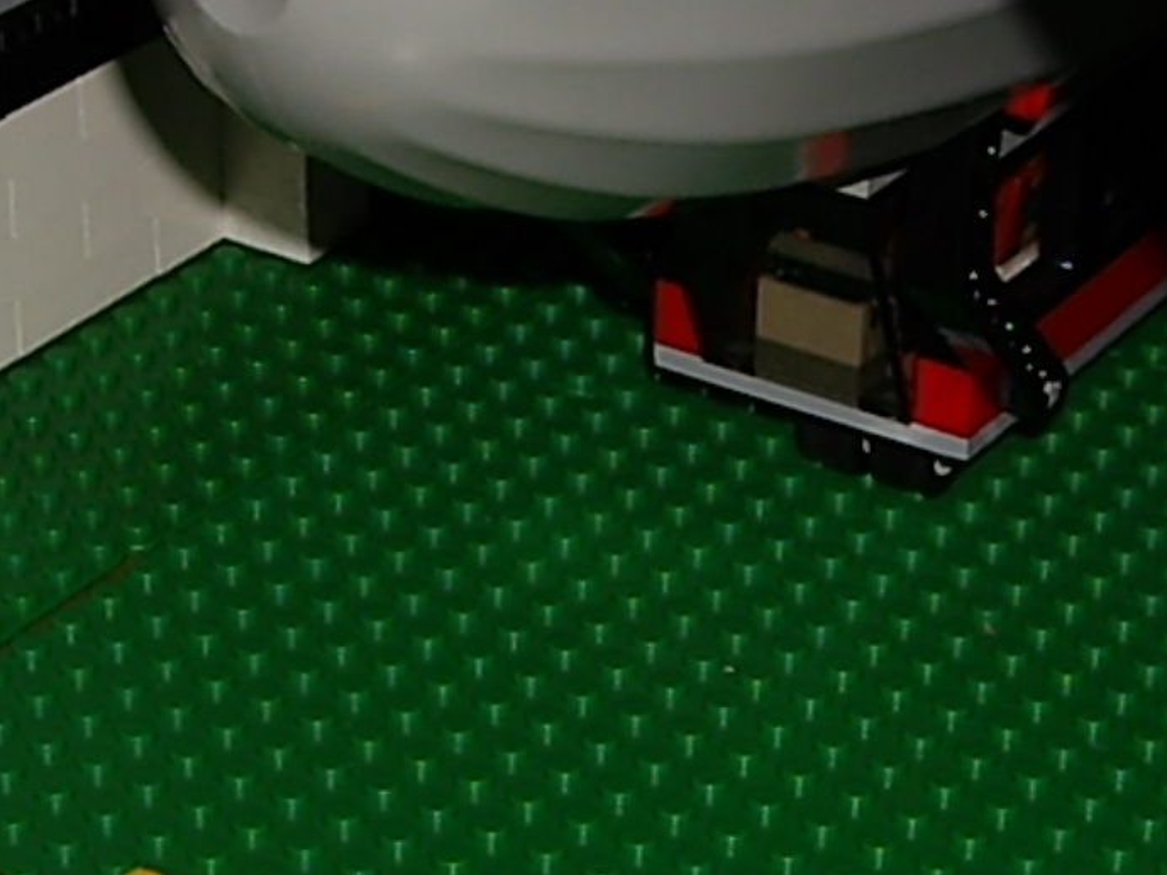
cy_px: 511
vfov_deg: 11.7
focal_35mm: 127
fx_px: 4282
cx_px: 513
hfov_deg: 15.5
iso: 50
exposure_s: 1/60
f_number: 4.3
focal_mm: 6.2
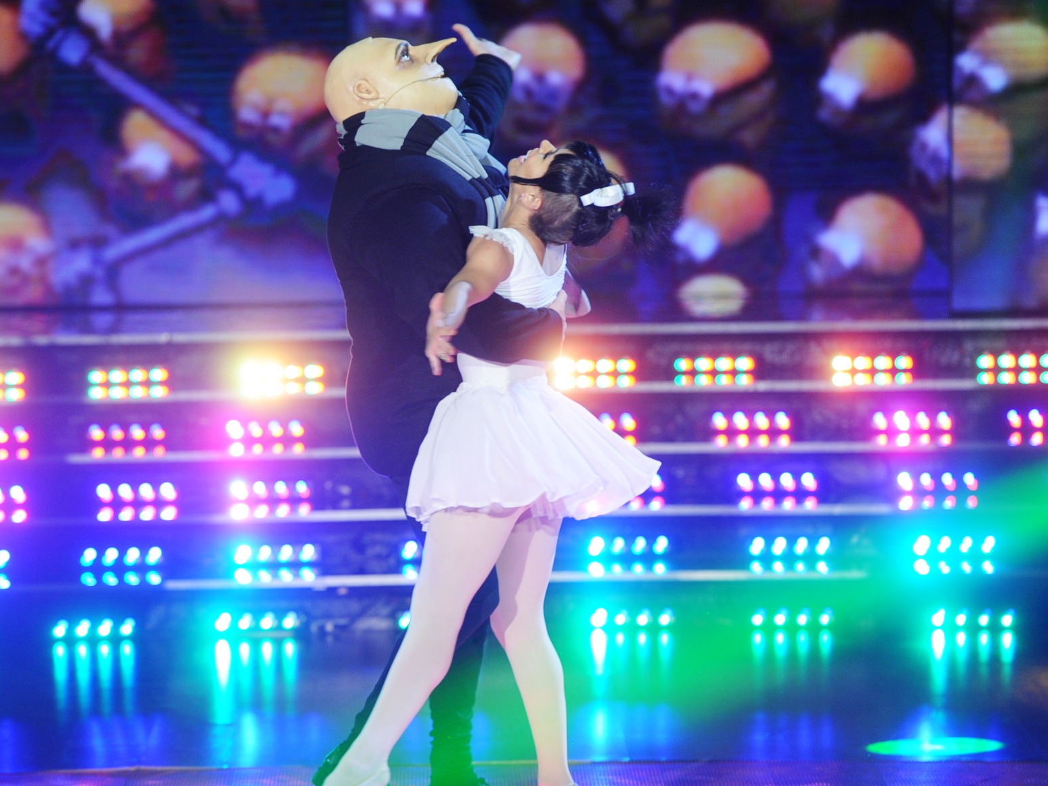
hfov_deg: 8.6
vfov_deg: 6.5
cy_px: 449
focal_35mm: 230
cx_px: 357
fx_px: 6963
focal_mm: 175
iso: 800
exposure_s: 1/250
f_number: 4
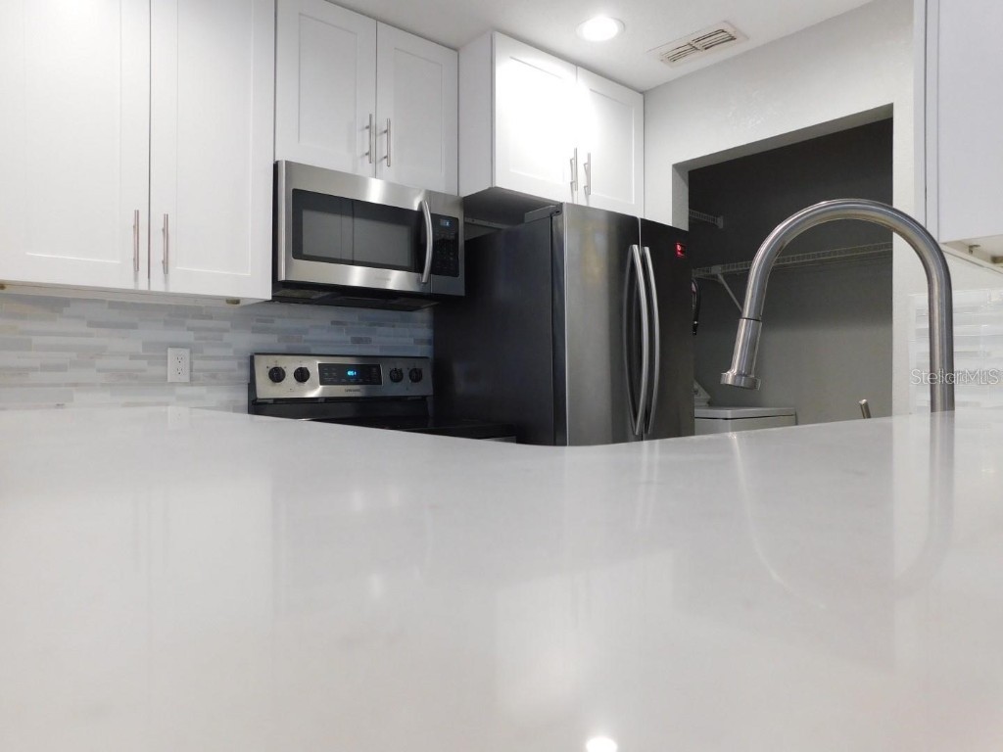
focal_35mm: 23
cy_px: 376
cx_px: 502
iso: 220
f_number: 3
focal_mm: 4
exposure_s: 1/30
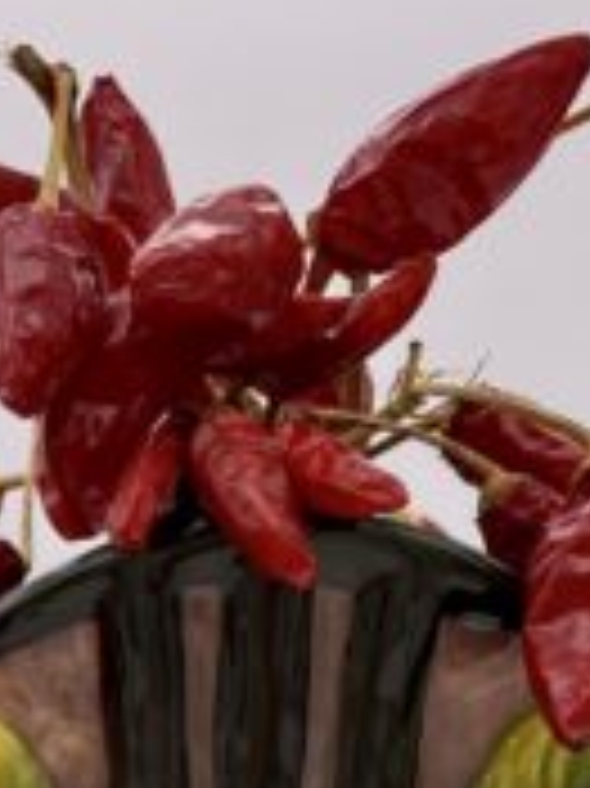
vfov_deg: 16.8
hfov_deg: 14.2
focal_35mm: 99
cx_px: -212
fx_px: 2253
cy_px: 1376
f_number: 1.8
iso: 32
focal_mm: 4.25
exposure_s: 1/355
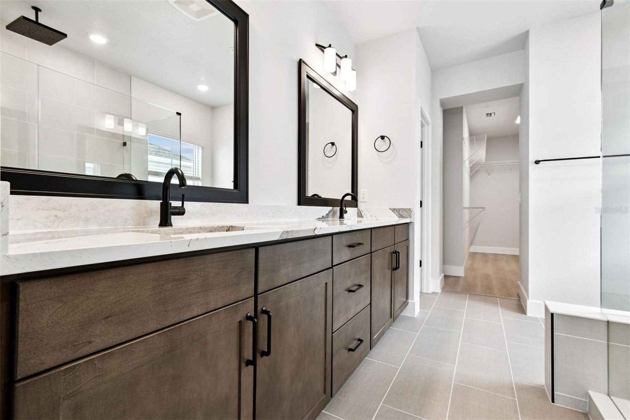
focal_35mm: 15
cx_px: 315
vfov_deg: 77.3
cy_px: 210
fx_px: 262
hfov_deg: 100.4
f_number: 7.1
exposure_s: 1/15
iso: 100
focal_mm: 10
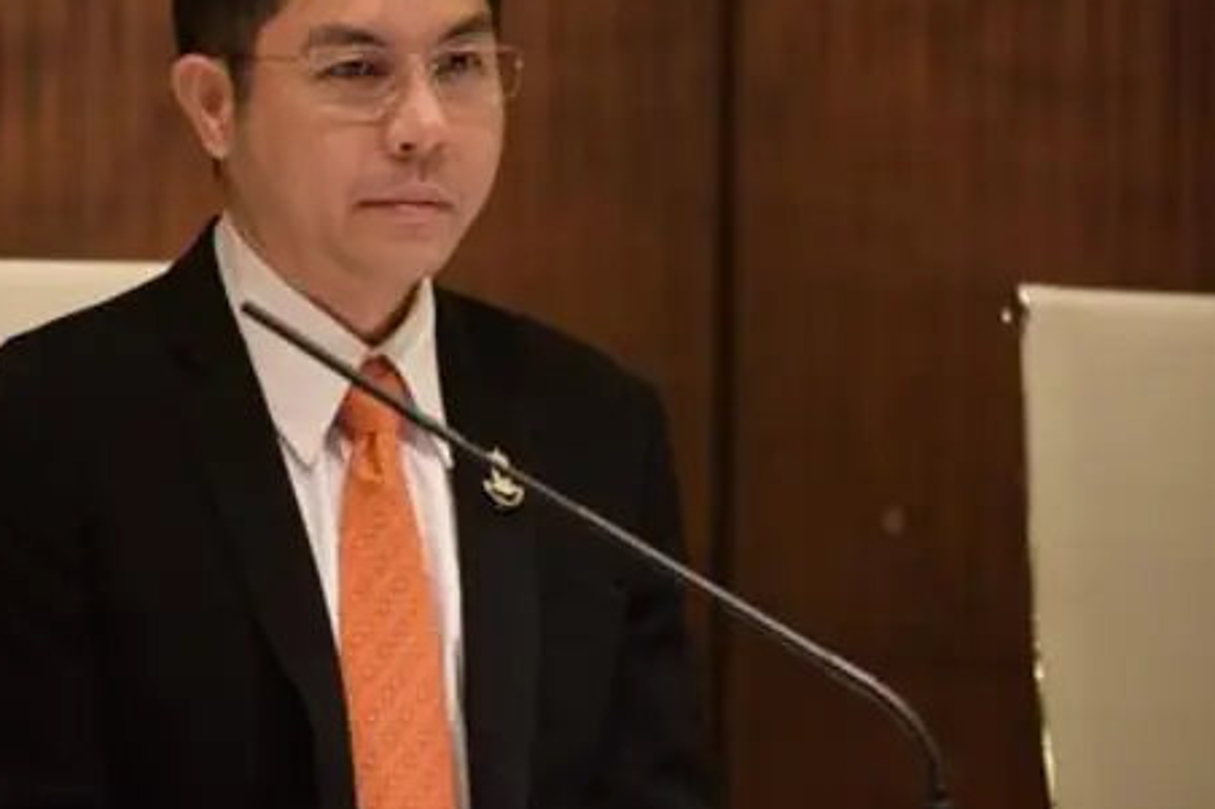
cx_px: 261
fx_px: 11639
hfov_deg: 6.0
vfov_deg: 4.0
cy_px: 237
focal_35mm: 345
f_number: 2.8
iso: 2500
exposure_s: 1/250
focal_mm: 200
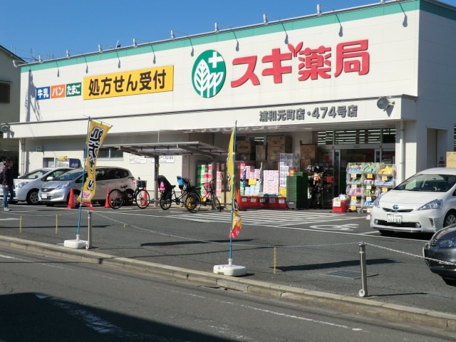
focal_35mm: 55
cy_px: 171
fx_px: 725
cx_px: 228
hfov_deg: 34.9
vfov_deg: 26.6
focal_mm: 9.8
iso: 80
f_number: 9.7
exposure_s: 1/200
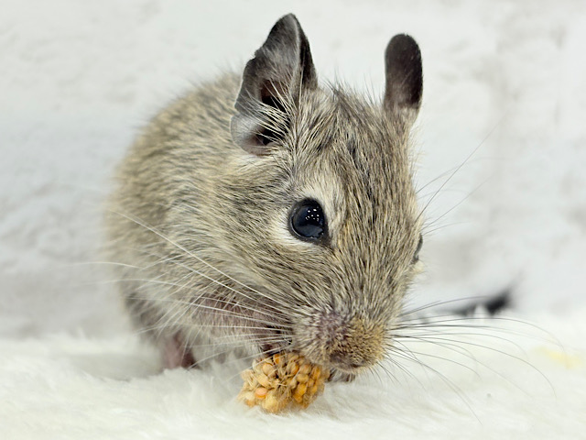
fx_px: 880
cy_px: 220
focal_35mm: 52
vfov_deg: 28.0
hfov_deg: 36.8
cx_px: 293
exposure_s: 1/50
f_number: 1.6
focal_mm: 5.96
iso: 50
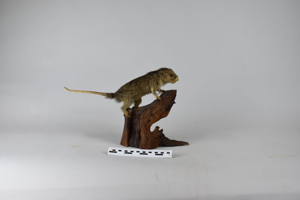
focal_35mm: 39
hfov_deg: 49.6
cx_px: 150
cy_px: 100
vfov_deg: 34.2
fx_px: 325
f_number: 5.6
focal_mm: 26
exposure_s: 1/125
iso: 400
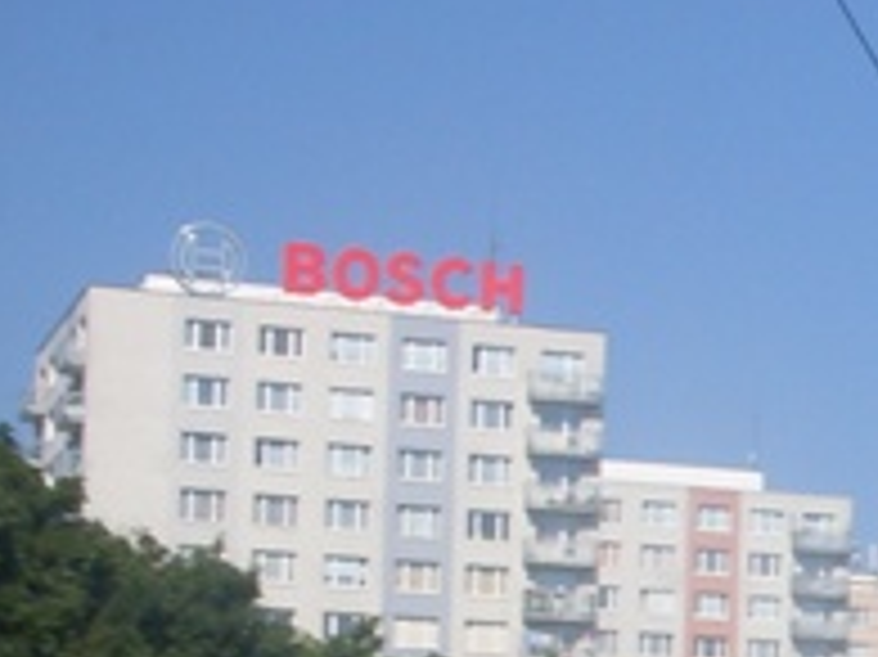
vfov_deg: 9.1
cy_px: 1116
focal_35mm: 156
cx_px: 1675
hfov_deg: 11.6
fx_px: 3954
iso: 80
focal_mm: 6.3
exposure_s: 1/180
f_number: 8.4
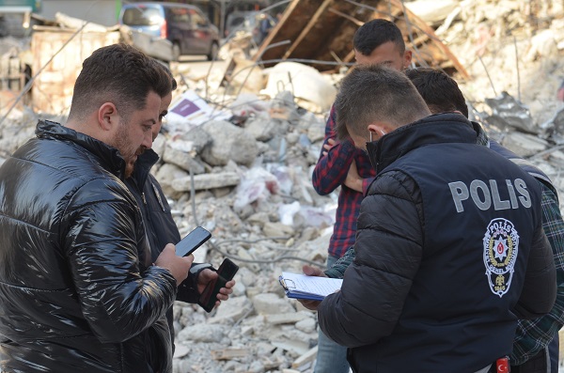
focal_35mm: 90
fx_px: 1407
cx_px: 282
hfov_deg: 22.7
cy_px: 186
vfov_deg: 15.1
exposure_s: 1/400
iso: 400
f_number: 5
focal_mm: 60
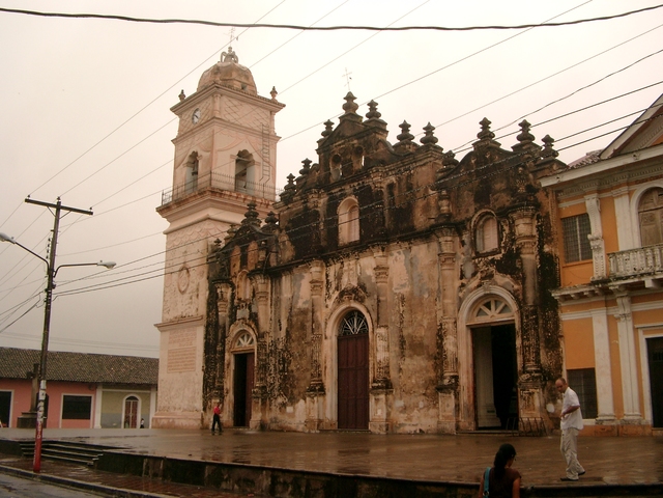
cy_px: 249
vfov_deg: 38.7
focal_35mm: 37
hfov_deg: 50.1
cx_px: 332
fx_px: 709
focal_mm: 7.6
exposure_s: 1/640
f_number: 5
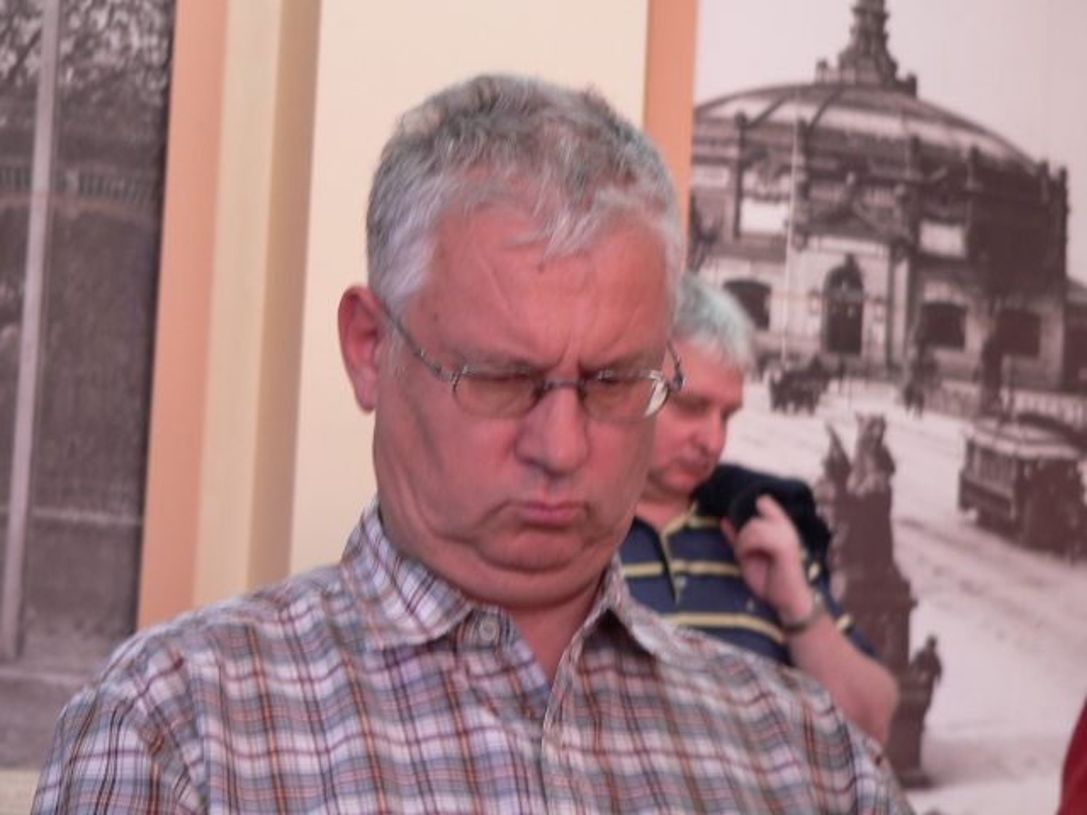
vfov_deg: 12.5
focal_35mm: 119
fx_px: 3737
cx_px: 544
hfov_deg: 16.6
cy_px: 408
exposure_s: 1/15
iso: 100
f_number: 2.8
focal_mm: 19.7
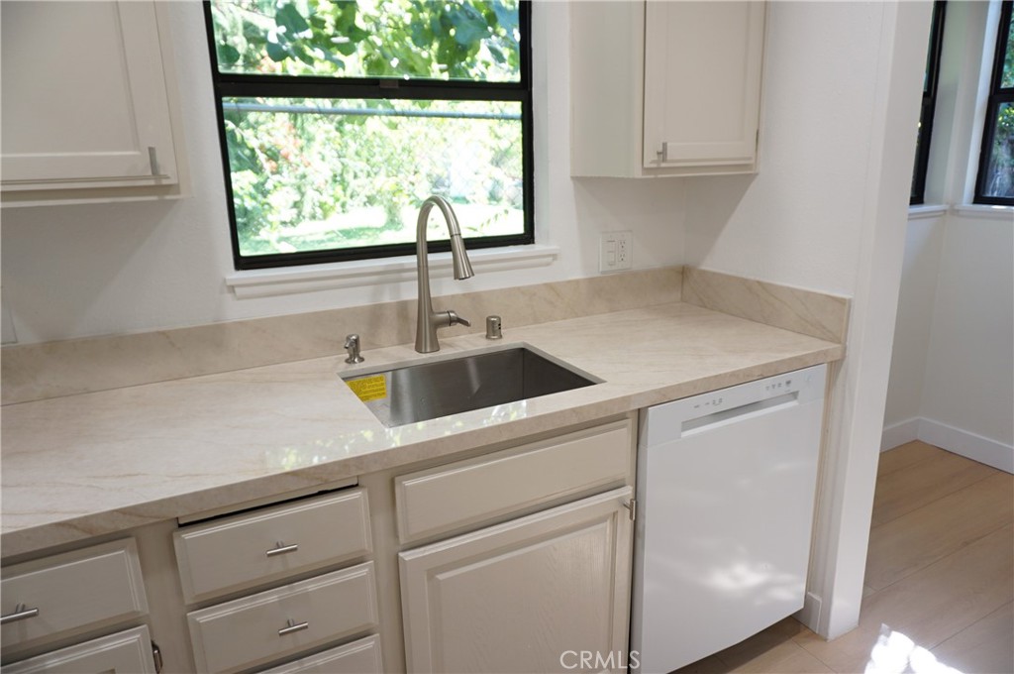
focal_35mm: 24
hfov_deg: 73.8
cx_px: 507
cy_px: 337
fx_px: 675
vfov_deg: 53.0
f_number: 3.5
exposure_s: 1/60
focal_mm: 16
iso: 200
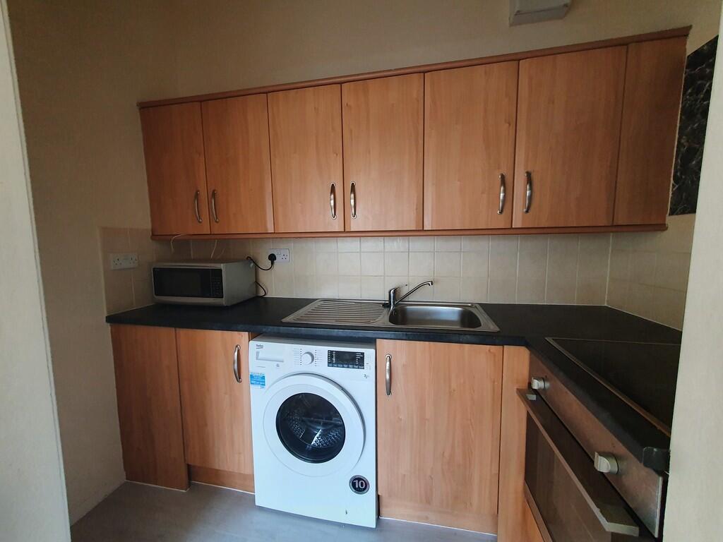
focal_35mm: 13
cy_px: 271
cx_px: 362
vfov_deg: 89.9
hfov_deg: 106.2
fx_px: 272
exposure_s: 1/50
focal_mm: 1.8
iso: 400
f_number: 2.2
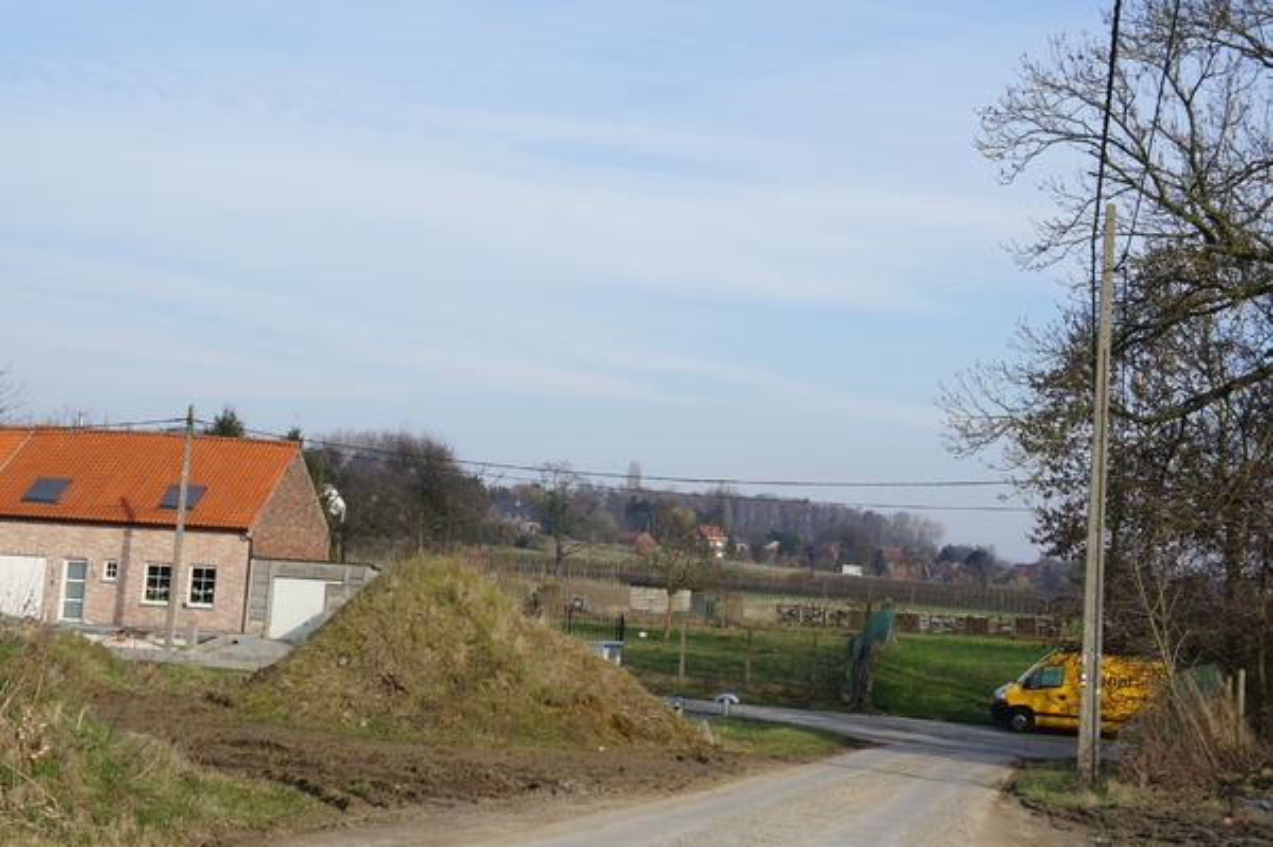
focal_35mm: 63
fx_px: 2226
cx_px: 636
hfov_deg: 31.9
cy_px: 424
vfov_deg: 21.5
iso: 200
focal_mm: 42
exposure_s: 1/160
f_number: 13
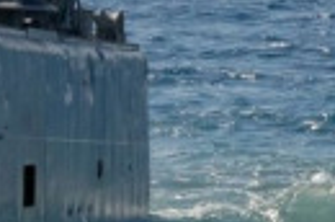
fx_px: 6015
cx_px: -631
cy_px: -62
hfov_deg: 3.1
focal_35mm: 648
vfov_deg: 2.1
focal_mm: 70
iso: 100
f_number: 11
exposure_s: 1/400
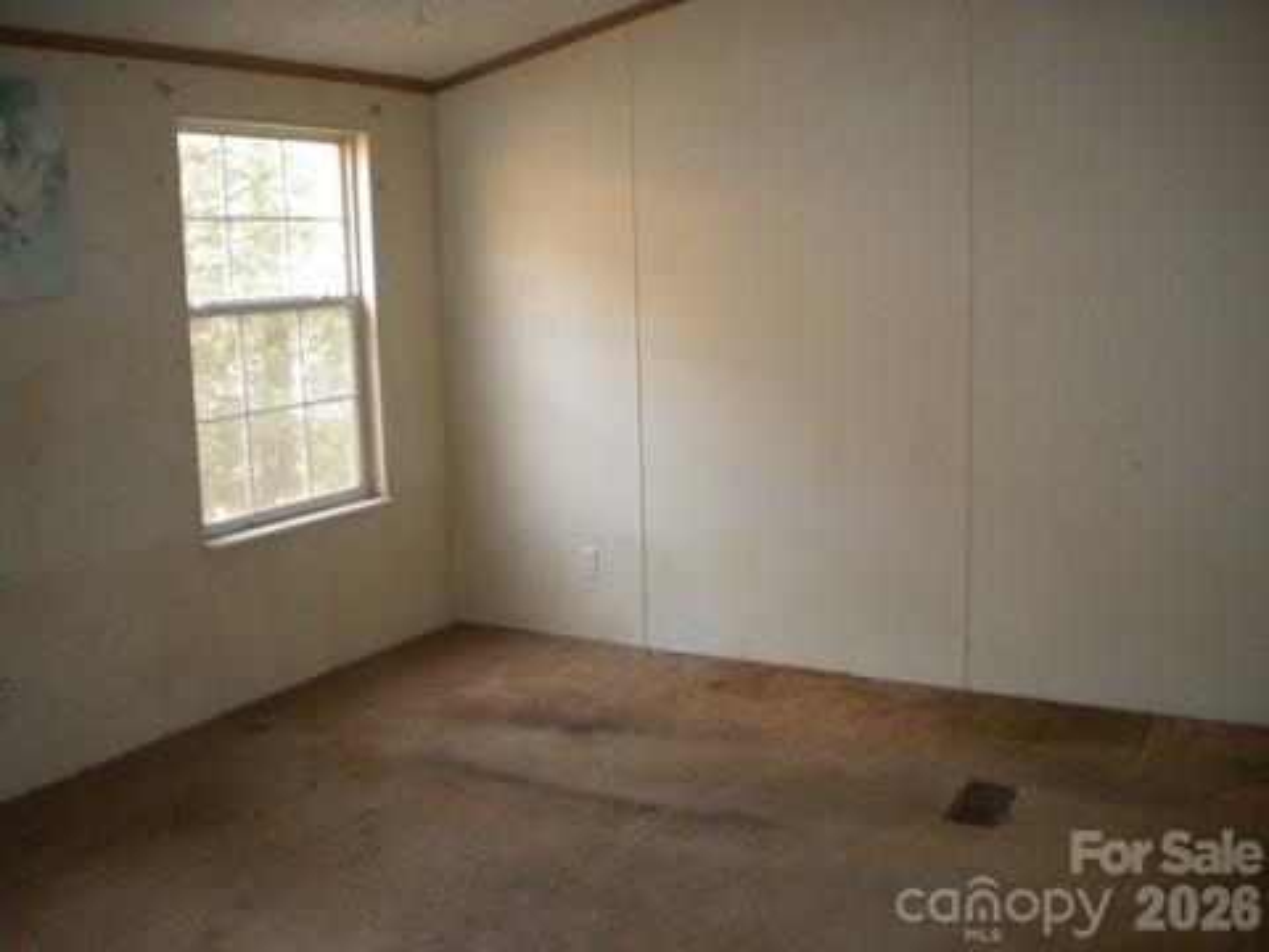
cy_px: 476
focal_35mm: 35
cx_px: 634
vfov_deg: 40.7
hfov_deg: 52.6
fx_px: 1283
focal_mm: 6.3
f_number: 3.1
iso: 400
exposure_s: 1/30
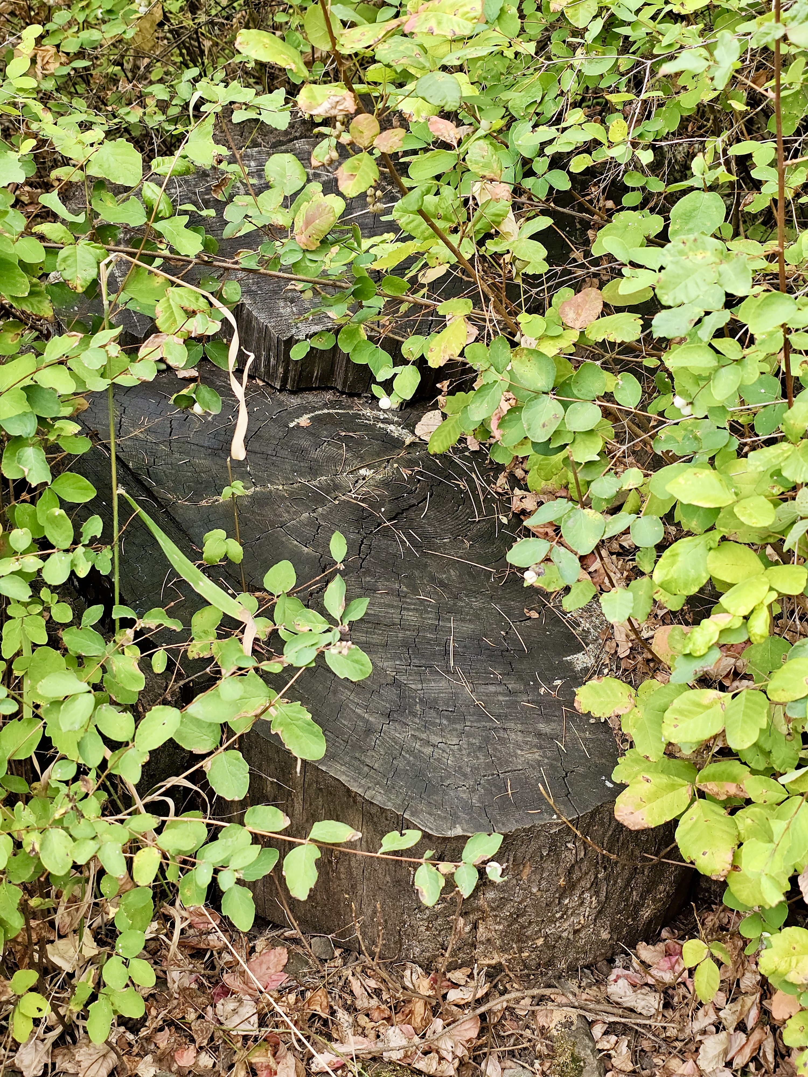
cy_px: 538
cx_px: 404
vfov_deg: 73.9
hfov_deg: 58.9
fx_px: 716
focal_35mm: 23
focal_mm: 6.3
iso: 16
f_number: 1.7
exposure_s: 1/60
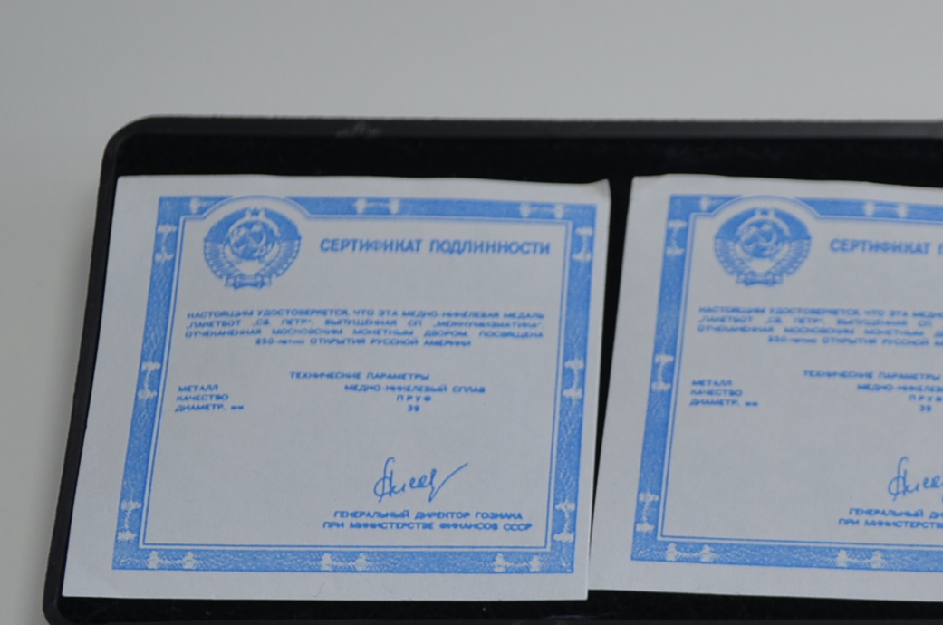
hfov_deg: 14.1
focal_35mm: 142
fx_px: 3713
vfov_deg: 9.5
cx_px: 1044
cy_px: 679
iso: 180
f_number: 5.6
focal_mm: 40
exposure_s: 1/60
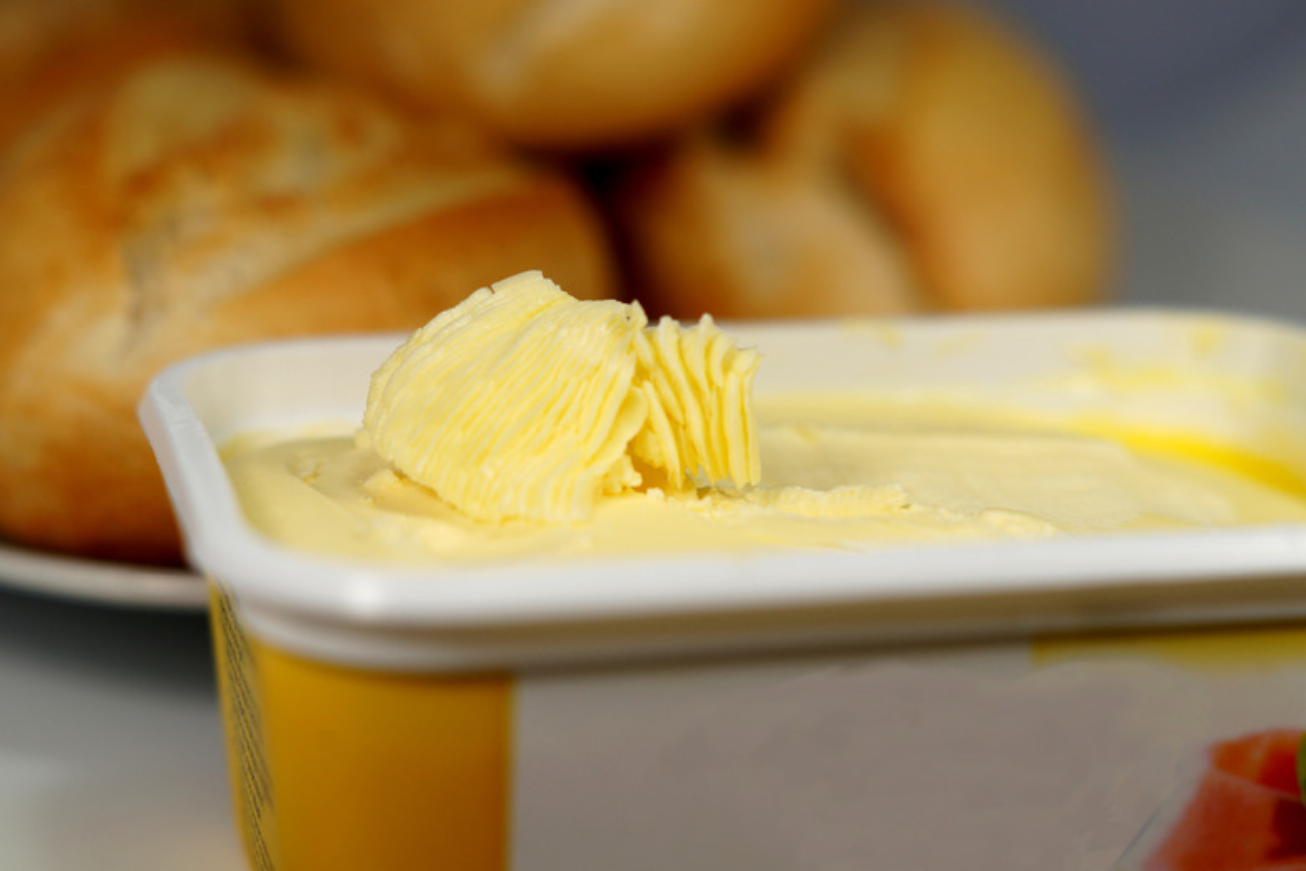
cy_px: 436
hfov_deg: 27.0
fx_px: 2721
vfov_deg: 18.2
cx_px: 653
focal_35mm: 75
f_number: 2.8
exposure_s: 1/250
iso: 100
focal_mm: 50
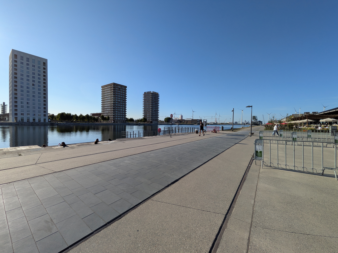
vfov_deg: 85.7
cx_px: 169
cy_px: 126
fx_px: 137
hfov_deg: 102.1
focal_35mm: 14
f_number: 2.2
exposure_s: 1/1965
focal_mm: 1.85
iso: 50
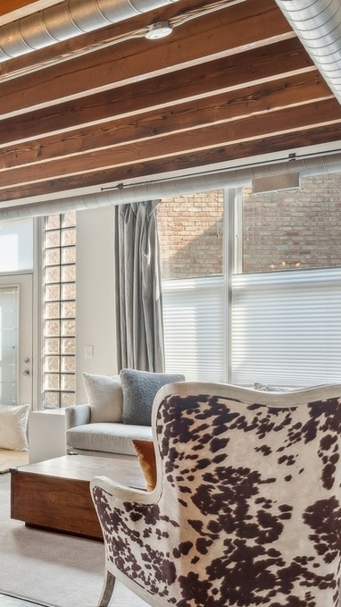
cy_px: 364
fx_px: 643
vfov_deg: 50.2
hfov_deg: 23.4
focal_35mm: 40
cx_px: -180
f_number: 9
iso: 200
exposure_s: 1/4
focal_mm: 16
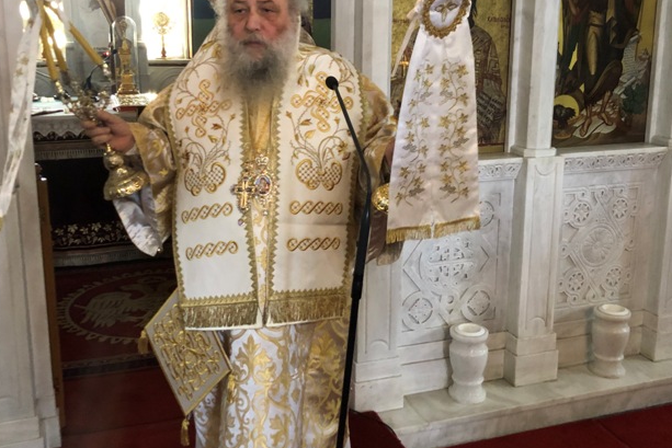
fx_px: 709
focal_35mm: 38
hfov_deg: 50.6
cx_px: 308
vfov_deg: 35.0
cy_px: 180
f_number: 1.8
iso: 320
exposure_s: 1/50
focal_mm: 4
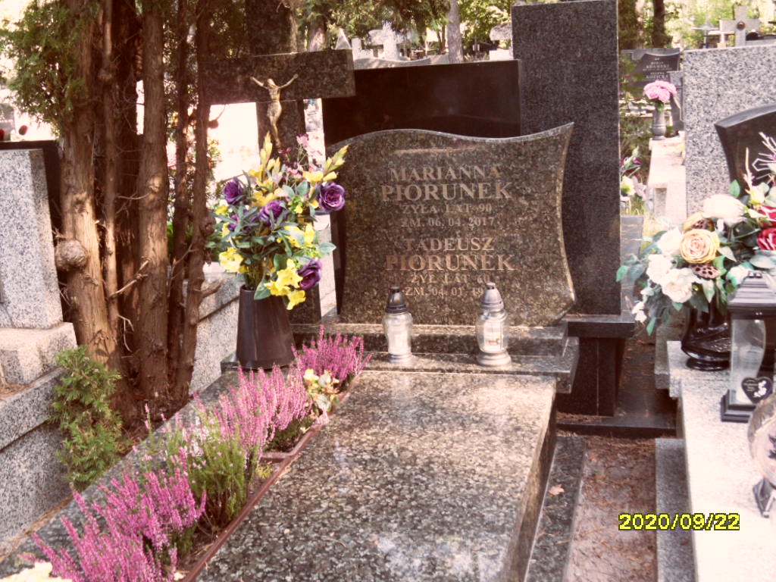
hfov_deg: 46.8
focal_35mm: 40
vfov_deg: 36.0
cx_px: 388
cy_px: 291
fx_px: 897
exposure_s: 1/45
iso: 120
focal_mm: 6.5
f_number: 3.6
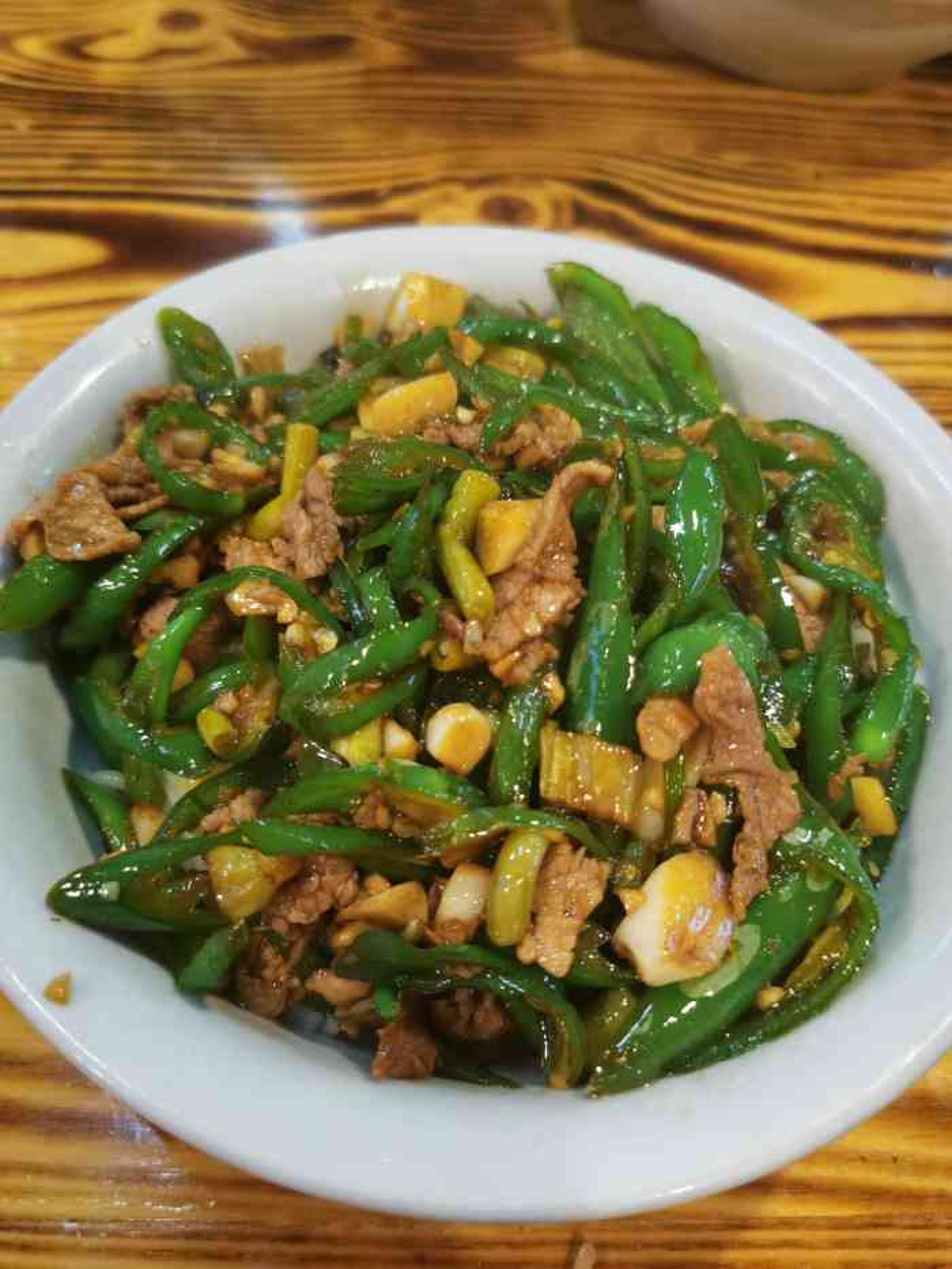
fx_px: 990
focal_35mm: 27
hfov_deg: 51.4
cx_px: 476
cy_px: 634
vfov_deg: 65.3
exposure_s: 1/50
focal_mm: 5.56
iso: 400
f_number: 1.6
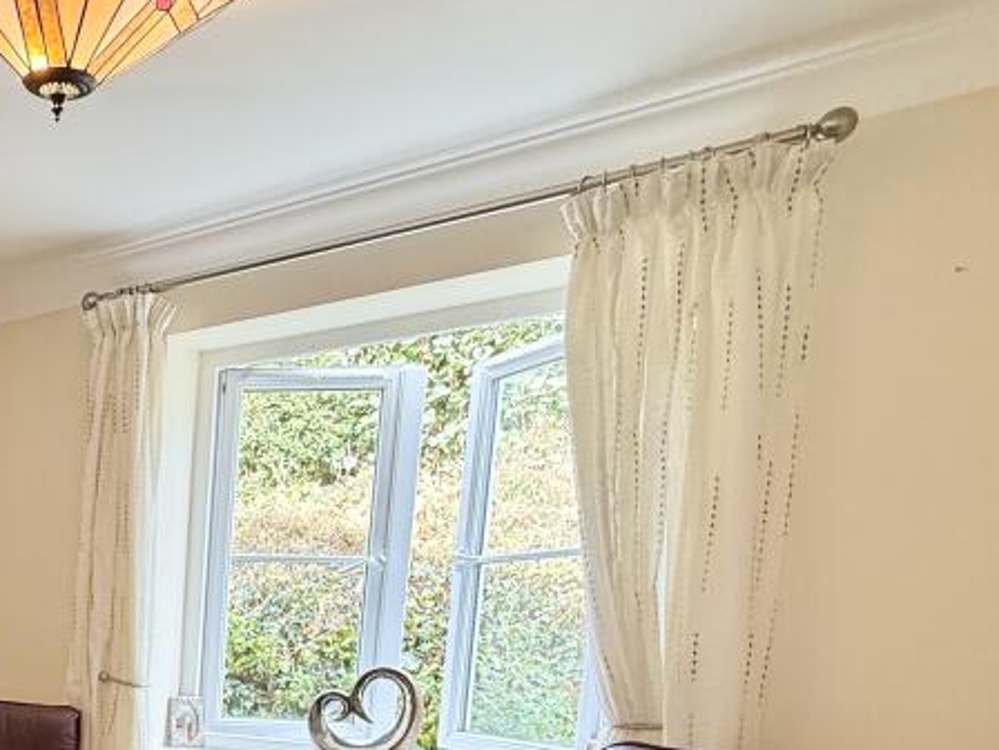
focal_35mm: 32
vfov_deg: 38.9
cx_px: -29
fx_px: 924
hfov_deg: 46.3
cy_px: 754
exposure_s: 1/100
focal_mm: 2.22
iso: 100
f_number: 2.2
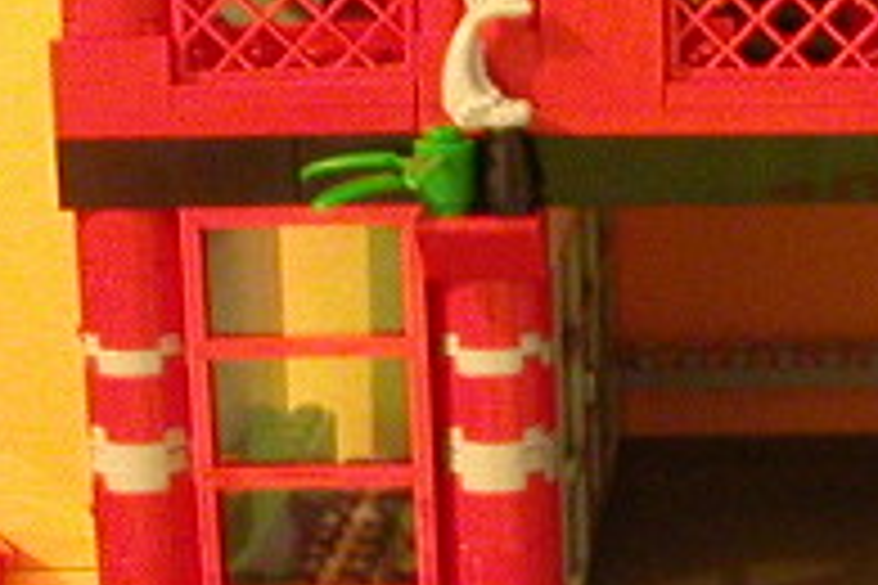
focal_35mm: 126
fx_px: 3073
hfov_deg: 15.8
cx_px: 959
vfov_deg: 10.9
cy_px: 270
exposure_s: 1/2.1
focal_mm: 5.6
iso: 400
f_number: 2.7
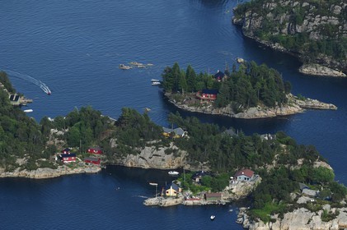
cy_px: 115
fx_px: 2167
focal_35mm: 225
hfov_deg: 9.2
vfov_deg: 6.1
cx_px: 174
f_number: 4
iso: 100
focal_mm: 150
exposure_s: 1/640
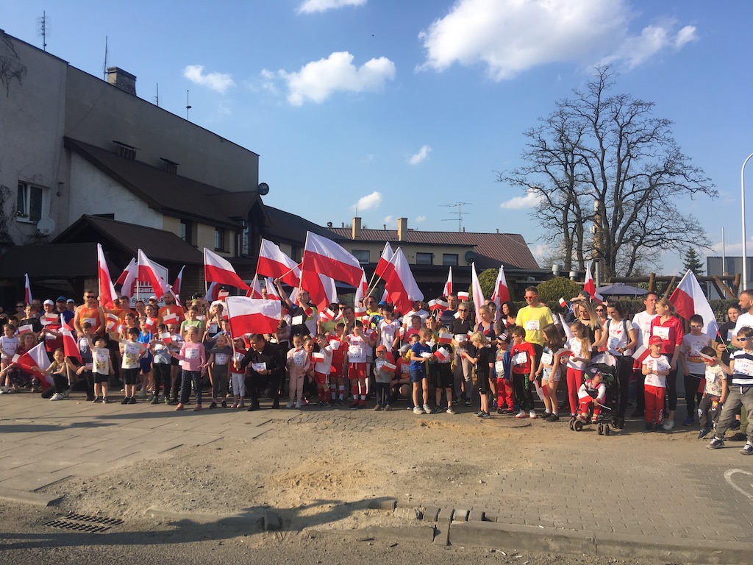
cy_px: 282
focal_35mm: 29
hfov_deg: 61.7
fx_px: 631
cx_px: 376
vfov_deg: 48.2
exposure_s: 1/1183
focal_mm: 4.15
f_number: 2.2
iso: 25
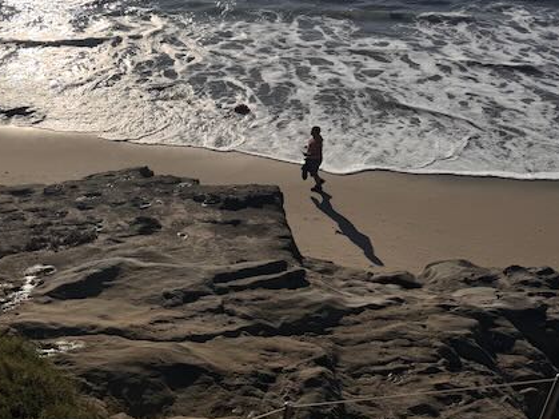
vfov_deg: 33.0
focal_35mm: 43
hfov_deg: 41.0
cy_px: 109
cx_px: 75
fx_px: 694
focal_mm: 6.76
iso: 50
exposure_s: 1/28571
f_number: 1.78
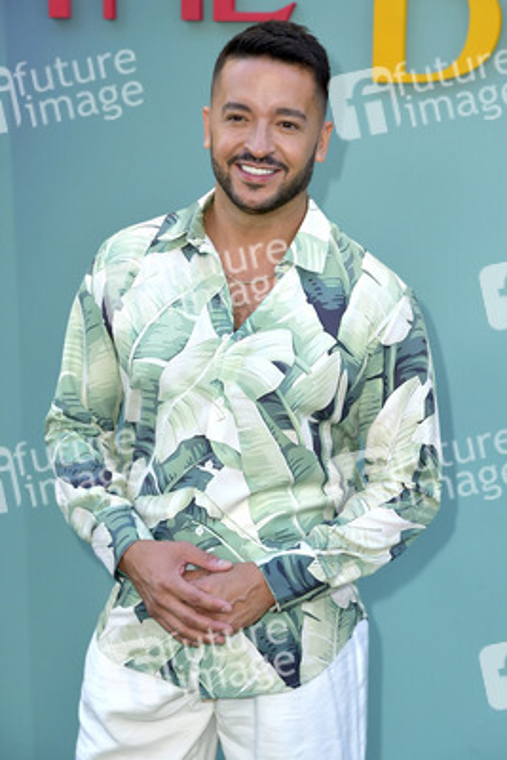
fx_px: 2111
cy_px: 380
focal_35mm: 100
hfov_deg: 13.7
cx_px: 254
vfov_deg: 20.4
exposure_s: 1/250
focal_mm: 100
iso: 320
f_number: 6.3
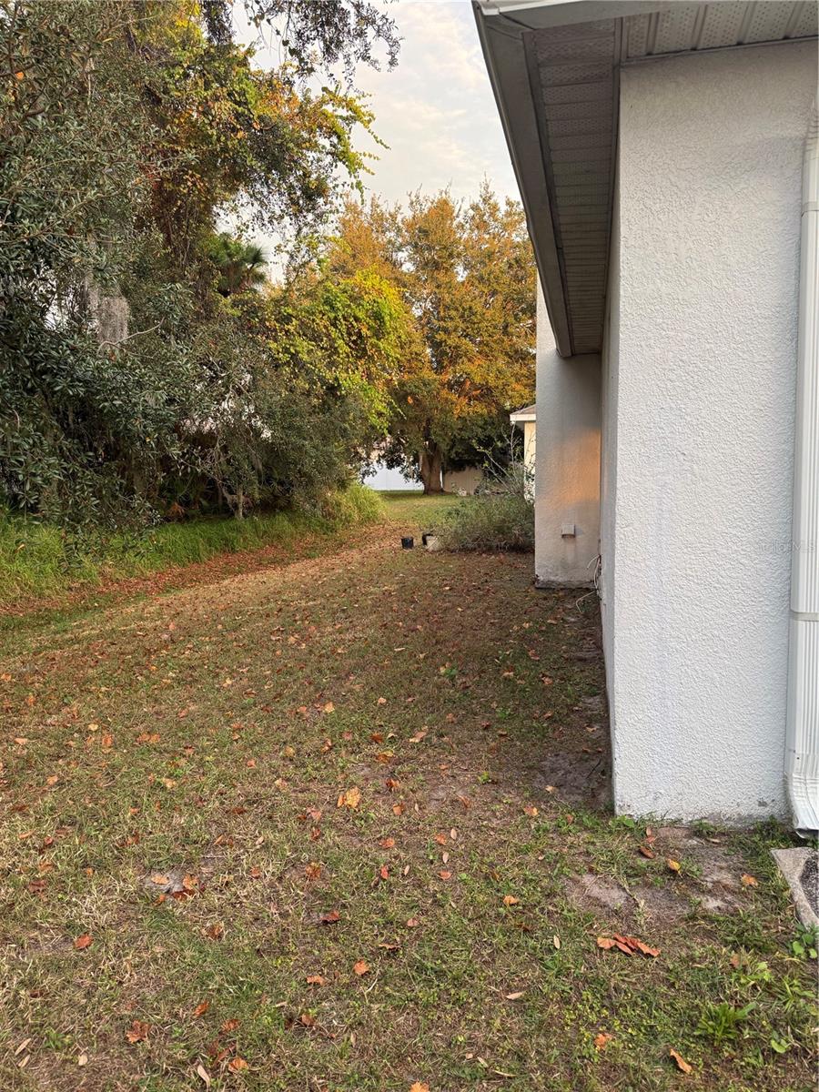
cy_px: 546
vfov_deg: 71.6
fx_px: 757
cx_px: 410
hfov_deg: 56.8
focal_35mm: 24
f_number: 1.78
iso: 125
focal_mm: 6.76
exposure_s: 1/121
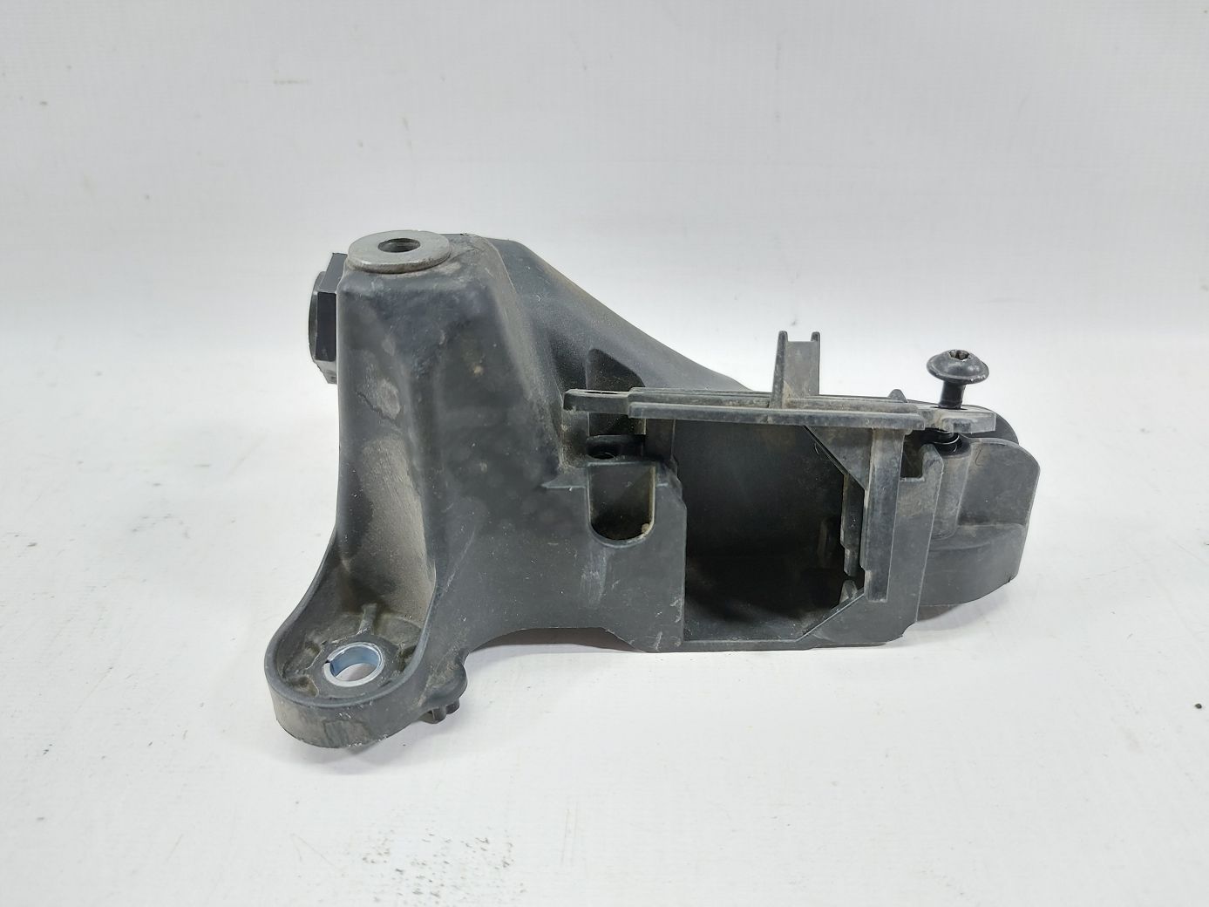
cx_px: 604
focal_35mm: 24
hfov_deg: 71.6
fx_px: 838
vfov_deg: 56.8
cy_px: 454
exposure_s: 1/50
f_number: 1.8
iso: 160
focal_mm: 5.23
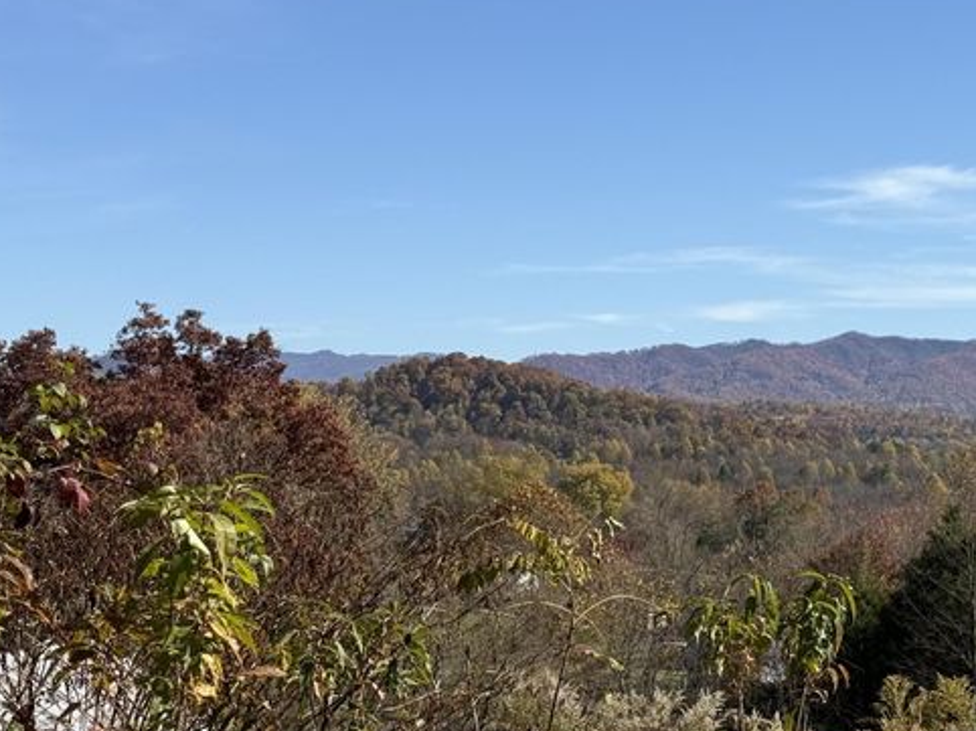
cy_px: 492
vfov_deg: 17.3
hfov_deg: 23.0
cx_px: 580
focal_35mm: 85
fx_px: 2395
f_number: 1.78
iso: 64
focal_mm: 6.76
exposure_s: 1/4098
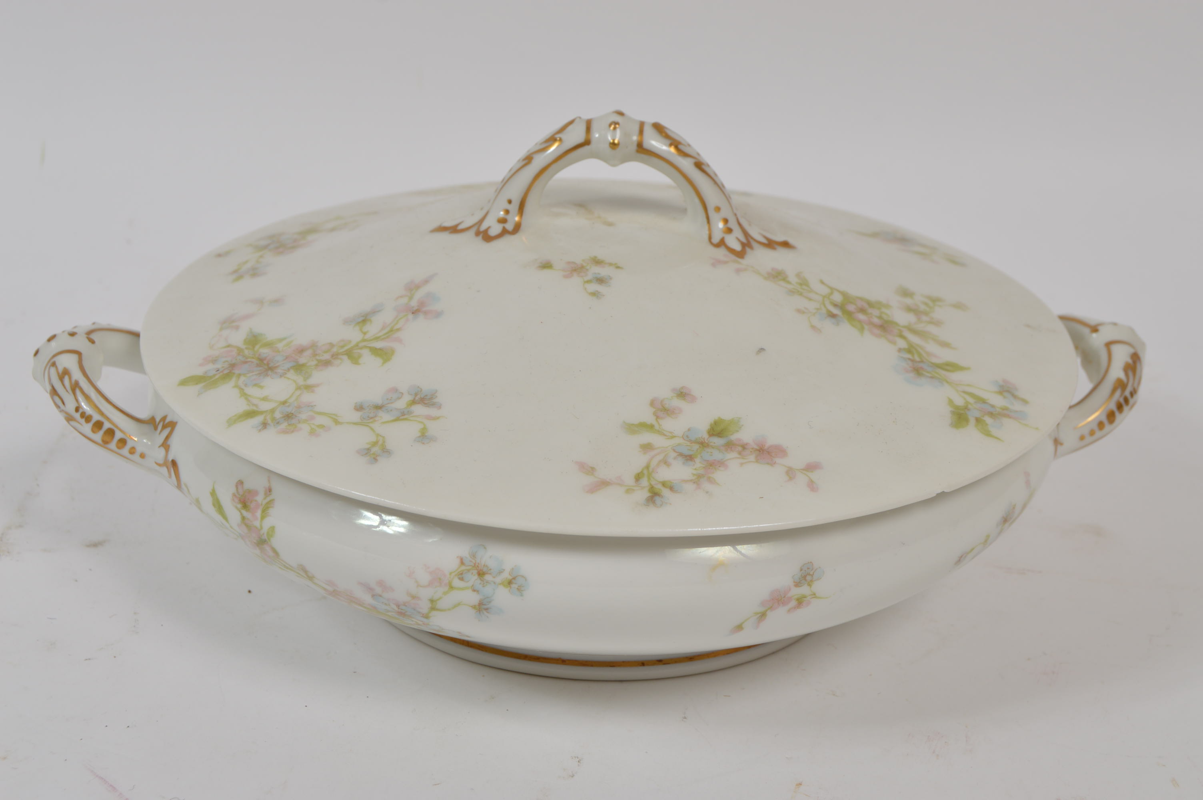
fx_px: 2003
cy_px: 400
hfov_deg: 33.4
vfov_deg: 22.6
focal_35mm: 60
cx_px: 602
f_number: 11
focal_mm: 40
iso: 100
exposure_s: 1/60
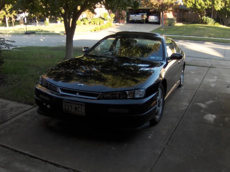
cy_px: 86
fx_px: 233
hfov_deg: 52.6
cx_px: 115
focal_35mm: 35
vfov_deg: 40.7
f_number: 2.8
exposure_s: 1/258
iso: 190
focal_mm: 7.5
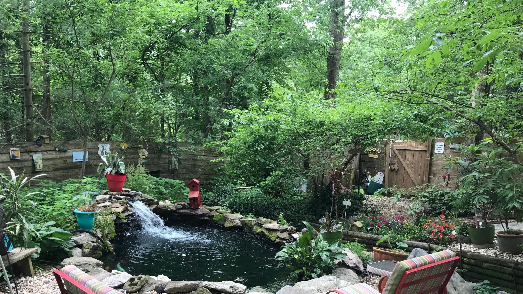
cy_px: 187
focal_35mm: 31
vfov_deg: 37.5
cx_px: 262
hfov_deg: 62.6
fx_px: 430
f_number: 1.8
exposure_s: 1/120
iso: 40
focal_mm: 3.99
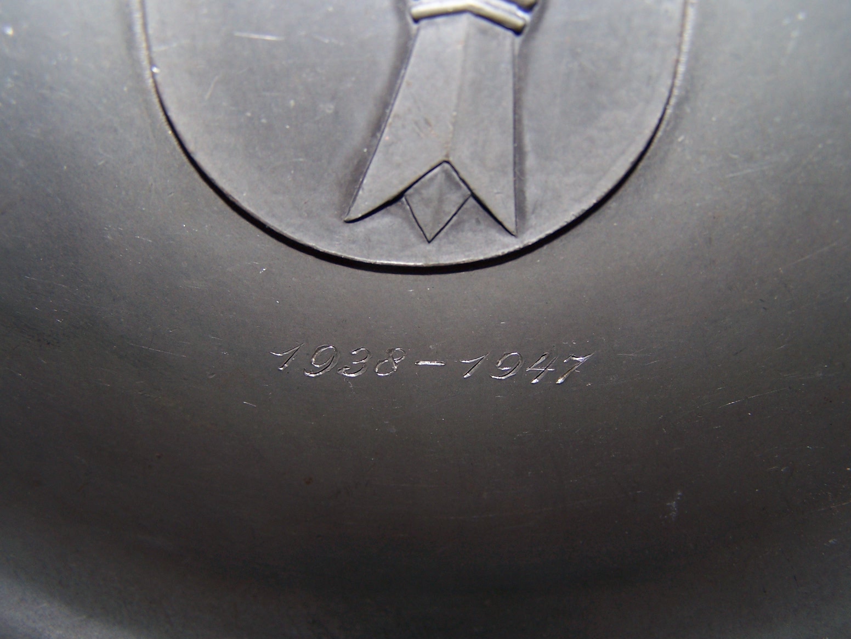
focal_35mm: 38
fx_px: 934
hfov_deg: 49.0
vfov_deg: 37.7
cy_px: 320
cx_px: 426
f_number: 2.8
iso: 80
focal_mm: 6.3
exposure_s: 1/60
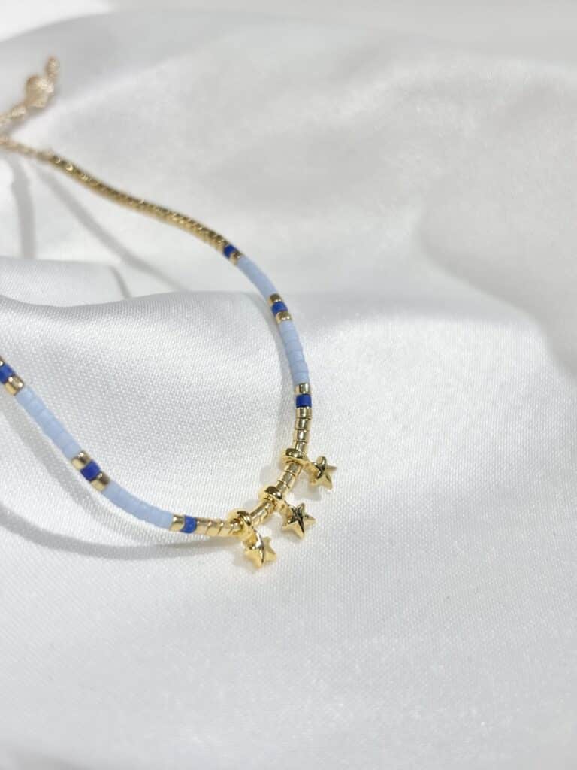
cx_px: 288
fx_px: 1156
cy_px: 385
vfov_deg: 36.8
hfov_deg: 28.0
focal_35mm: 52
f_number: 1.6
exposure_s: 1/273
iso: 32
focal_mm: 5.96
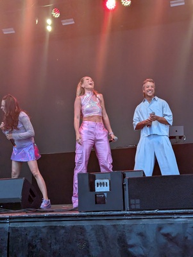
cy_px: 128
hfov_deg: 30.3
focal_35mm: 48
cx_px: 96
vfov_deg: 39.6
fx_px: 356
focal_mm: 6.81
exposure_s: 1/1225
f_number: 1.85
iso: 979
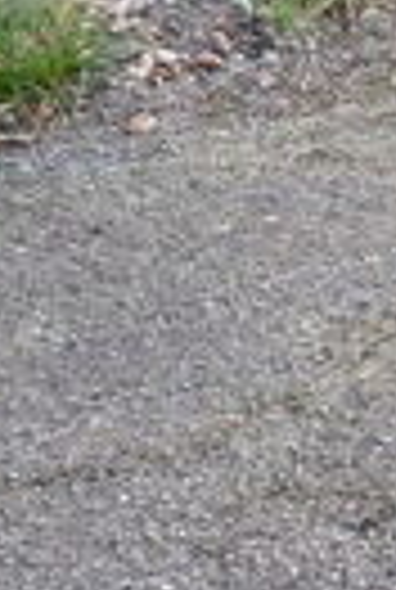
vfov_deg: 13.4
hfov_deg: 8.6
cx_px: 796
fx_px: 2495
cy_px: 176
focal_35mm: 152
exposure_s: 1/40
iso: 100
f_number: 3.3
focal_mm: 5.2
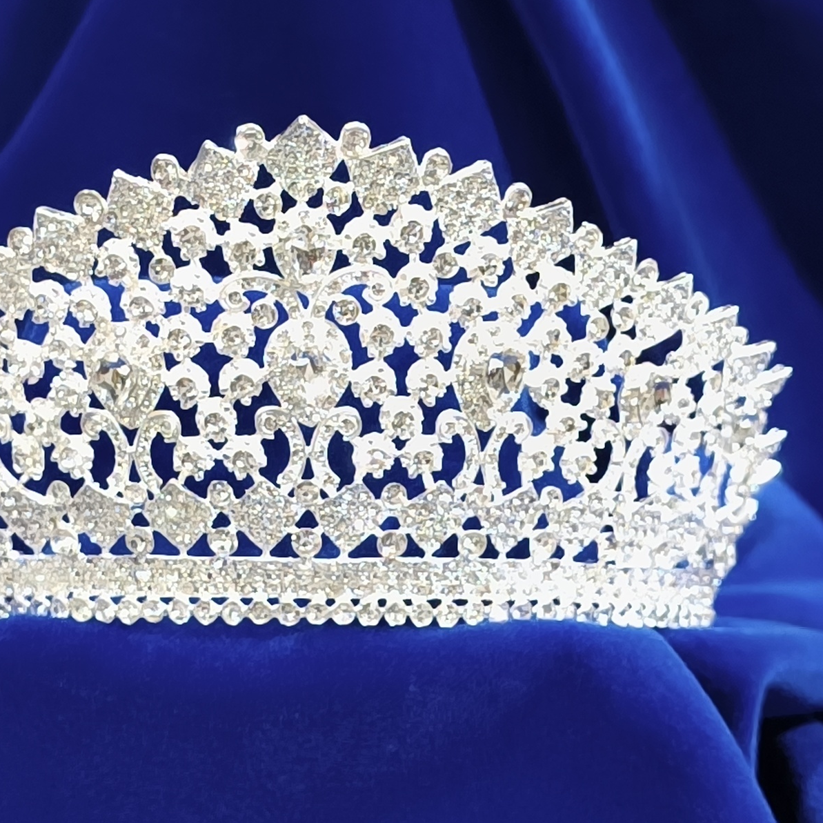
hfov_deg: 18.1
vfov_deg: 18.1
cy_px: 410
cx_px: 313
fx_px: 2582
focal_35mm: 96
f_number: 1.6
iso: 2500
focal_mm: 6.57
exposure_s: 1/800
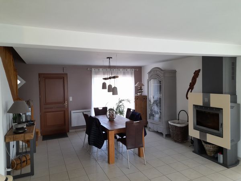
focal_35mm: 25
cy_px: 90
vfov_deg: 54.9
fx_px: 174
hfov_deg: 69.4
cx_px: 120
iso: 100
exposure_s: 1/60
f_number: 2
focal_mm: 4.6
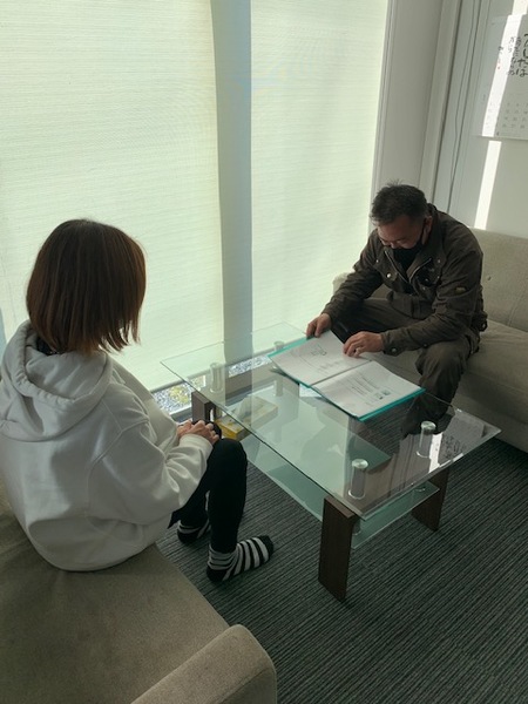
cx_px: 264
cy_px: 352
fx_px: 529
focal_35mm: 26
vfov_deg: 67.3
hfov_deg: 53.1
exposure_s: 1/919
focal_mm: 4.25
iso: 25
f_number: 1.8
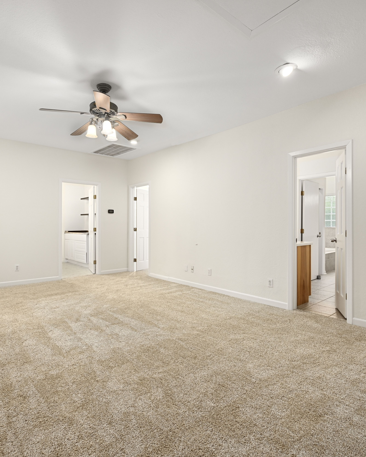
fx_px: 271
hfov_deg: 67.8
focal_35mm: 20
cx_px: 160
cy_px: 228
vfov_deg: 80.4
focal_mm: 14
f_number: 8
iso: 800
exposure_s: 1/20
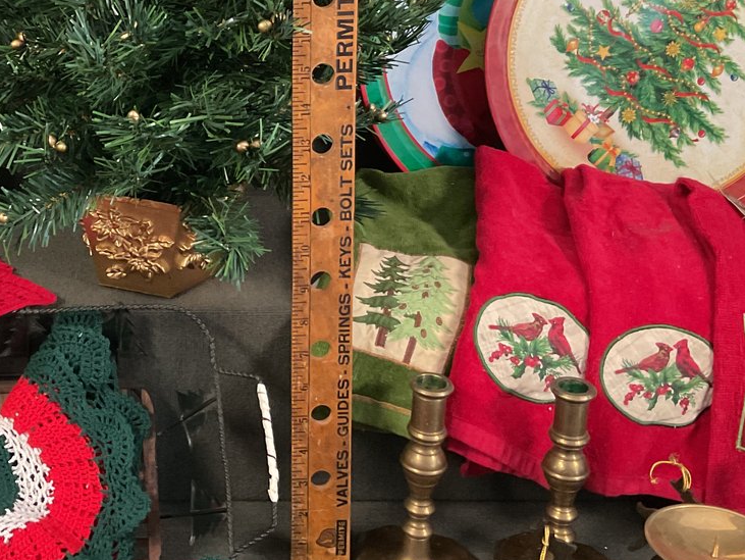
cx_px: 164
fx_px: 1292
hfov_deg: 31.4
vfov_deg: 24.1
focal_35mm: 60
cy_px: 122
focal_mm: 3
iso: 250
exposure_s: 1/30
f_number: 1.8
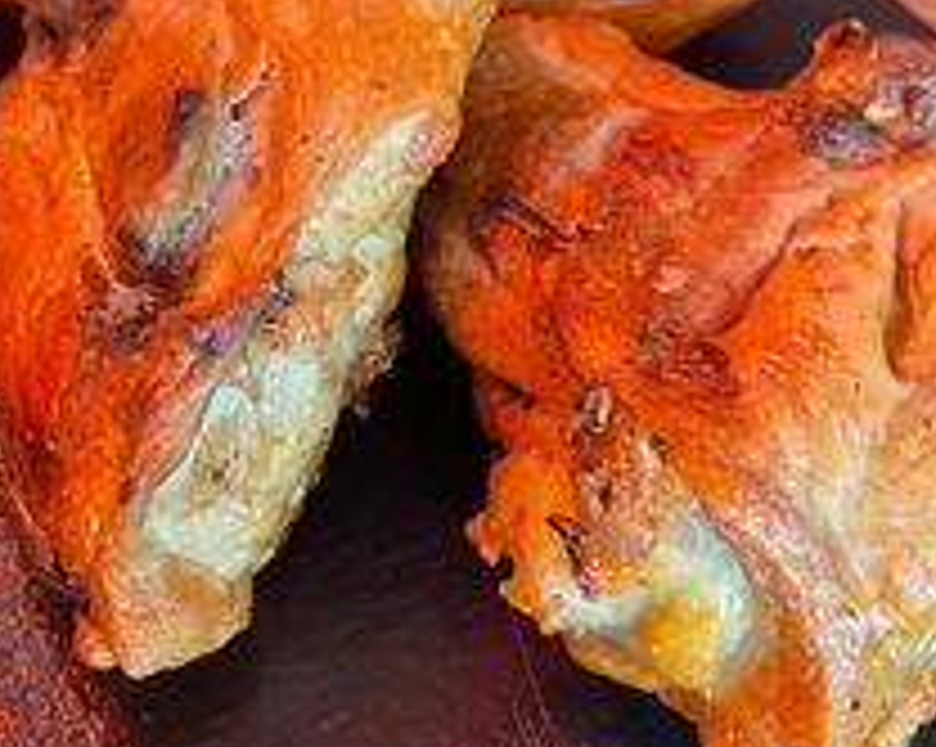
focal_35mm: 52
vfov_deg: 28.3
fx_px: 1439
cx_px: 472
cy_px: 117
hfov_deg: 36.0
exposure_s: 1/33
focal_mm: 4.2
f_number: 1.6
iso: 400
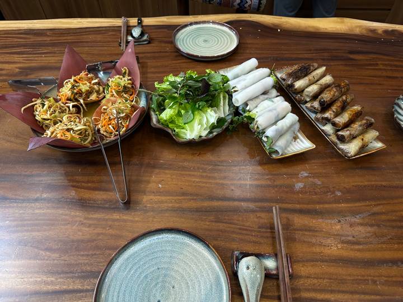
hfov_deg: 71.6
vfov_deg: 56.8
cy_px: 151
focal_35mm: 24
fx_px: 279
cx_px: 202
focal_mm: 6.86
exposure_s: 1/50
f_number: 1.78
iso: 200
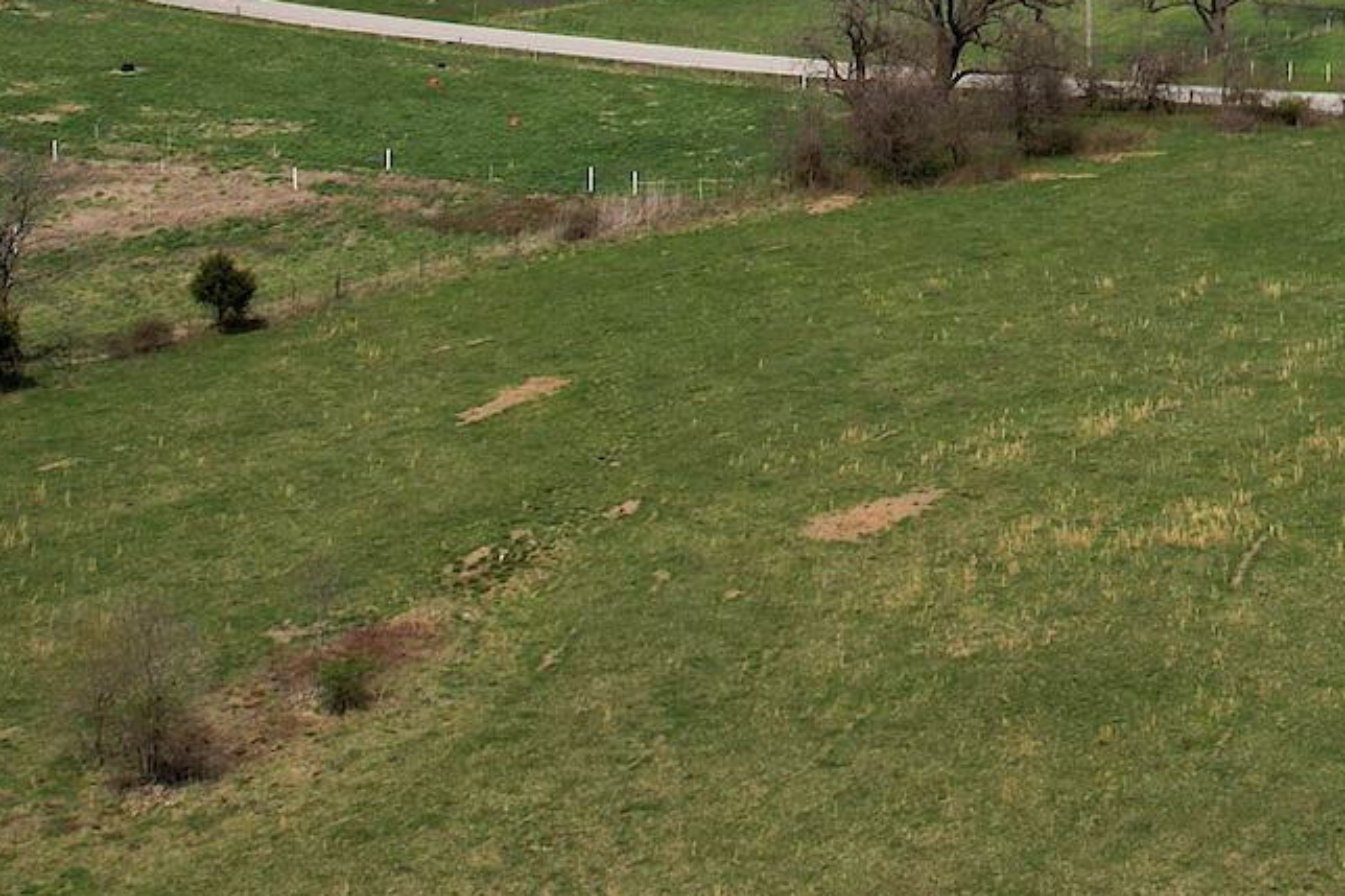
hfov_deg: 23.2
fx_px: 3063
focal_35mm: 82
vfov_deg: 15.5
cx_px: 1491
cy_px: -397
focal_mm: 8.38
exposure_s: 1/4000
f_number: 2.8
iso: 100
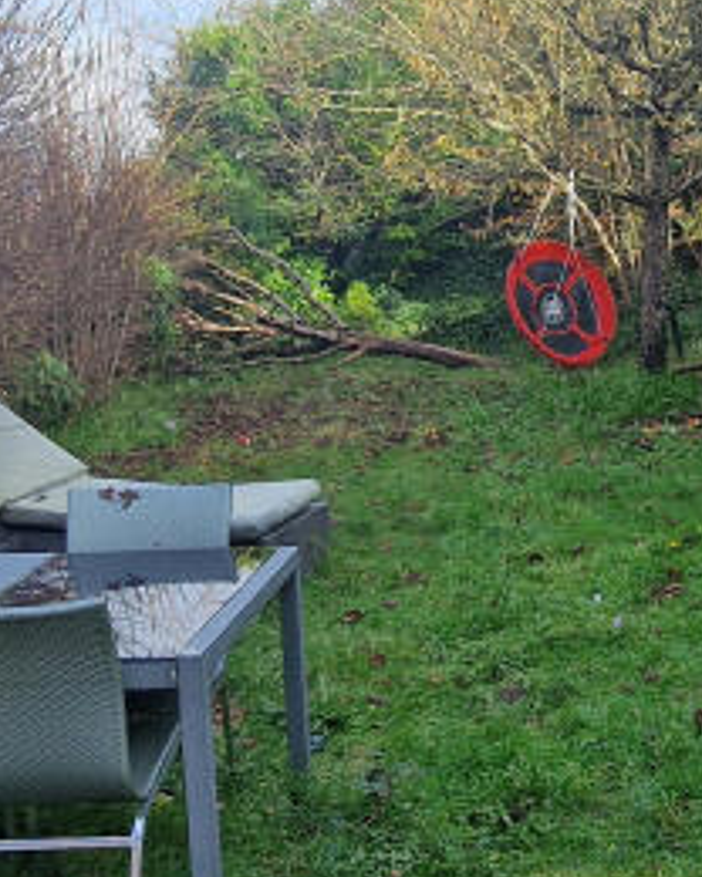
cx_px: 554
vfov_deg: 37.3
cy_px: 385
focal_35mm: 50
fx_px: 1299
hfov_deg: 29.6
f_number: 2.2
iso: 50
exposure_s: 1/760
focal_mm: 2.2
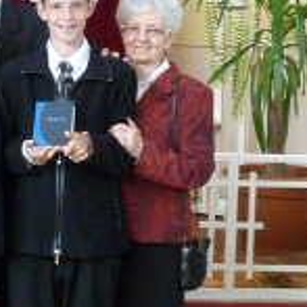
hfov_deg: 12.6
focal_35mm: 135
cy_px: 132
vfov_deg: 12.9
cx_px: -79
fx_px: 1355
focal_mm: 4.8
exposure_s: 1/25
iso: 400
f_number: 2.8
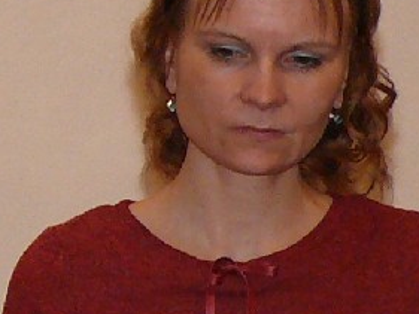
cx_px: 106
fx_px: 5691
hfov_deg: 4.2
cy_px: 385
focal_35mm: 470
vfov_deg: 3.2
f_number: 3.2
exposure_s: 1/30
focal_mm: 14
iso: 200
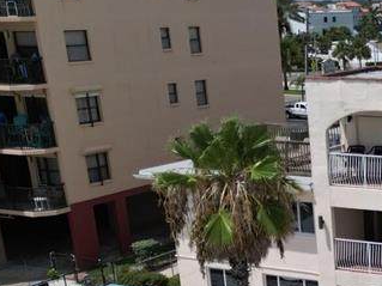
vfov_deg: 18.4
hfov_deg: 23.1
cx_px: 468
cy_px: 310
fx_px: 849
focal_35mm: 77
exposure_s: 1/6000
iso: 110
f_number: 1.7
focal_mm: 6.72
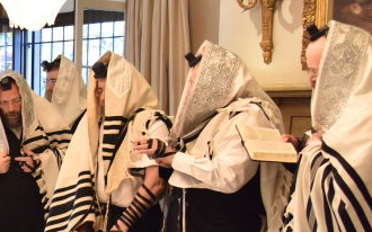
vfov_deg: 13.6
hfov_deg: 19.5
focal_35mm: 95
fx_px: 963
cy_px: 219
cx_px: -158
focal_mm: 30
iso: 2000
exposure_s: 1/125
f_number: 4
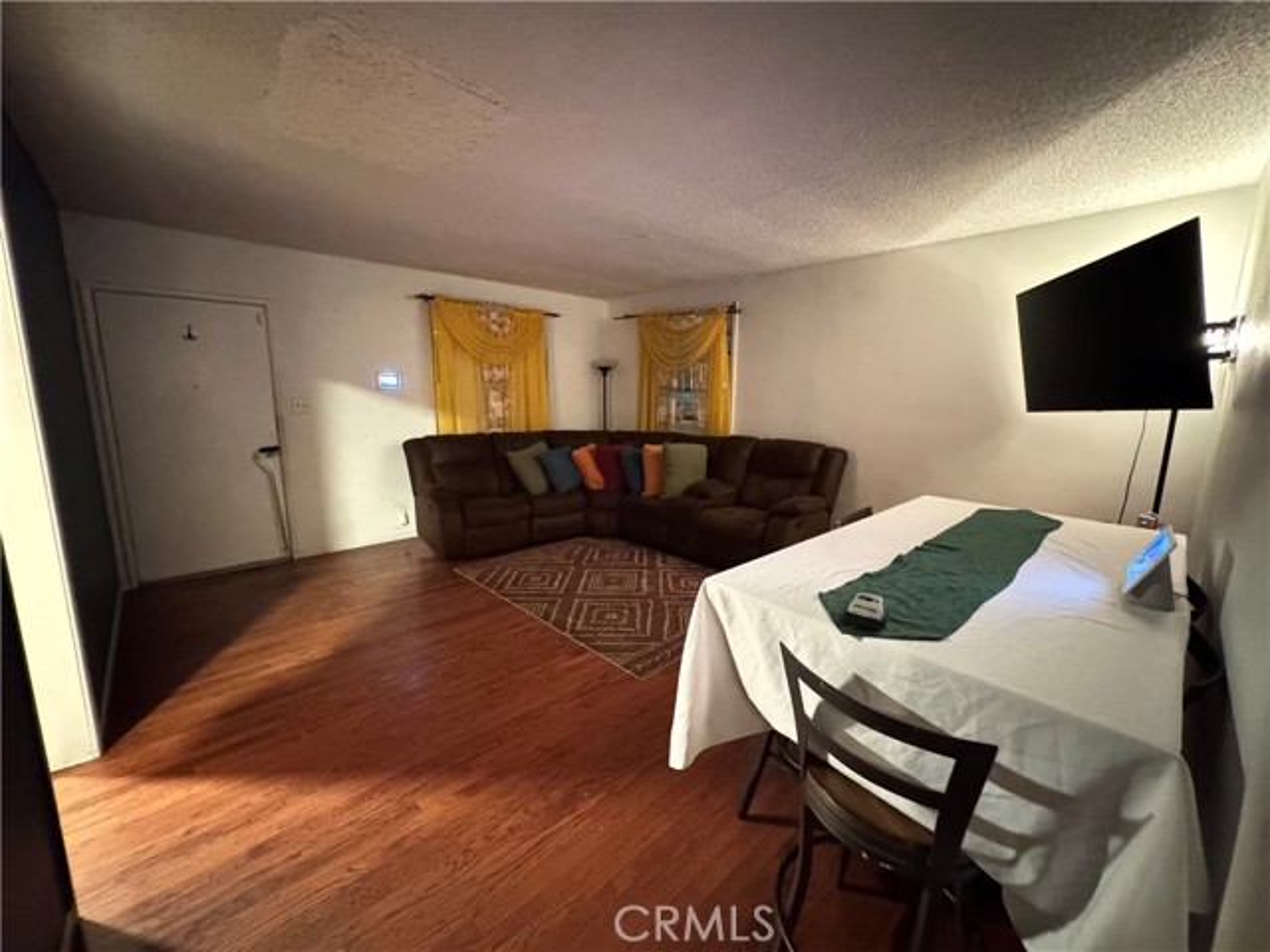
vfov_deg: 85.7
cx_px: 635
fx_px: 514
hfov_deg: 102.1
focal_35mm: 14
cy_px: 476
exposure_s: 1/15
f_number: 2.2
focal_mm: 2.22
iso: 2500
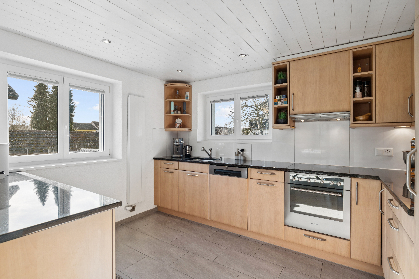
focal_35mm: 17
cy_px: 140
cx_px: 210
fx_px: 198
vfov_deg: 70.4
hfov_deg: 93.3
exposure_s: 1/20
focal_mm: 17
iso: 100
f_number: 8
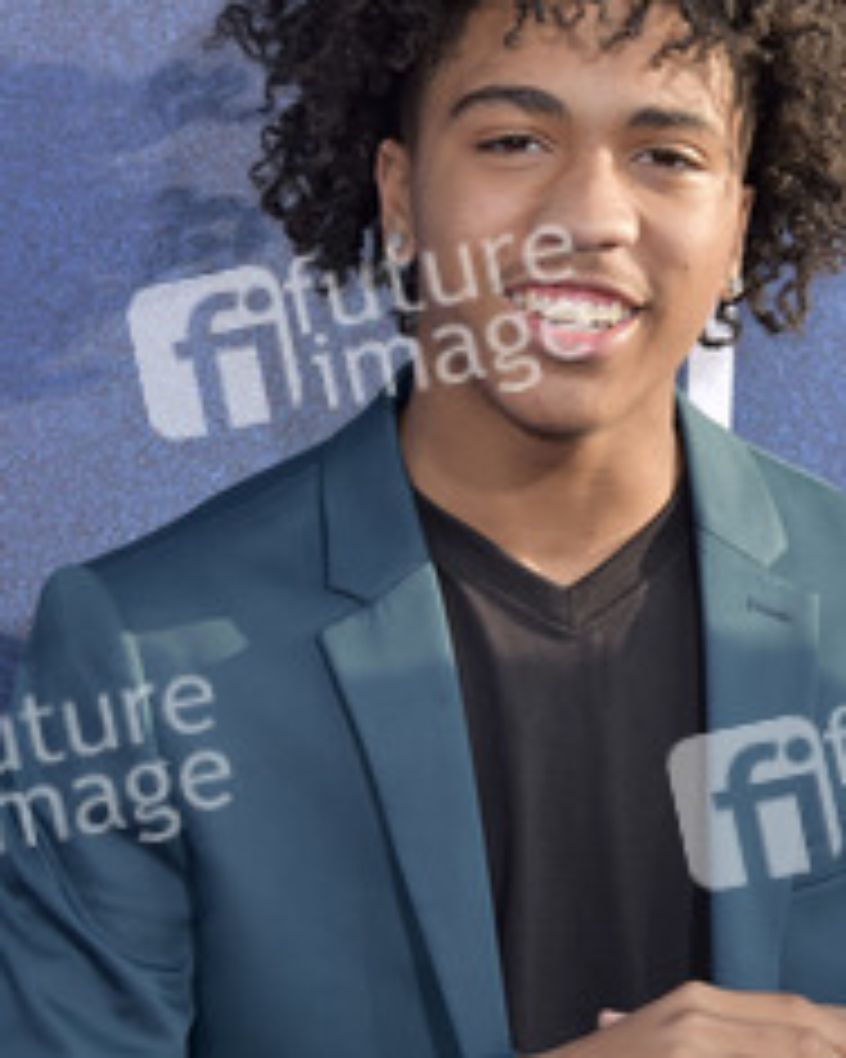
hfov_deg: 8.4
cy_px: 558
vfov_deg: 10.4
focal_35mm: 185
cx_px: 493
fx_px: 5790
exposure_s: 1/250
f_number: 7.1
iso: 125
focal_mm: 116
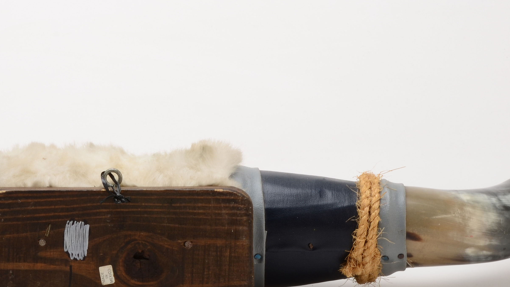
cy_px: 164
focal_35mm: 176
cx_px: 132
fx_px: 2381
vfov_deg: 6.9
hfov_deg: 12.2
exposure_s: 1/160
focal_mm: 55
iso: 100
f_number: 22
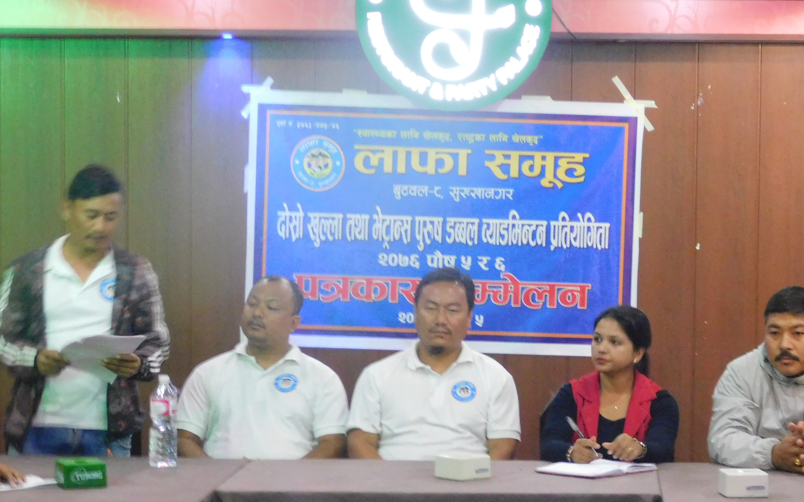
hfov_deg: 19.8
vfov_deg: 12.4
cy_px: 328
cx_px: 540
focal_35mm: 105
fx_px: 2301
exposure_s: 1/6
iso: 800
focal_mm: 12.6
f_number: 4.3
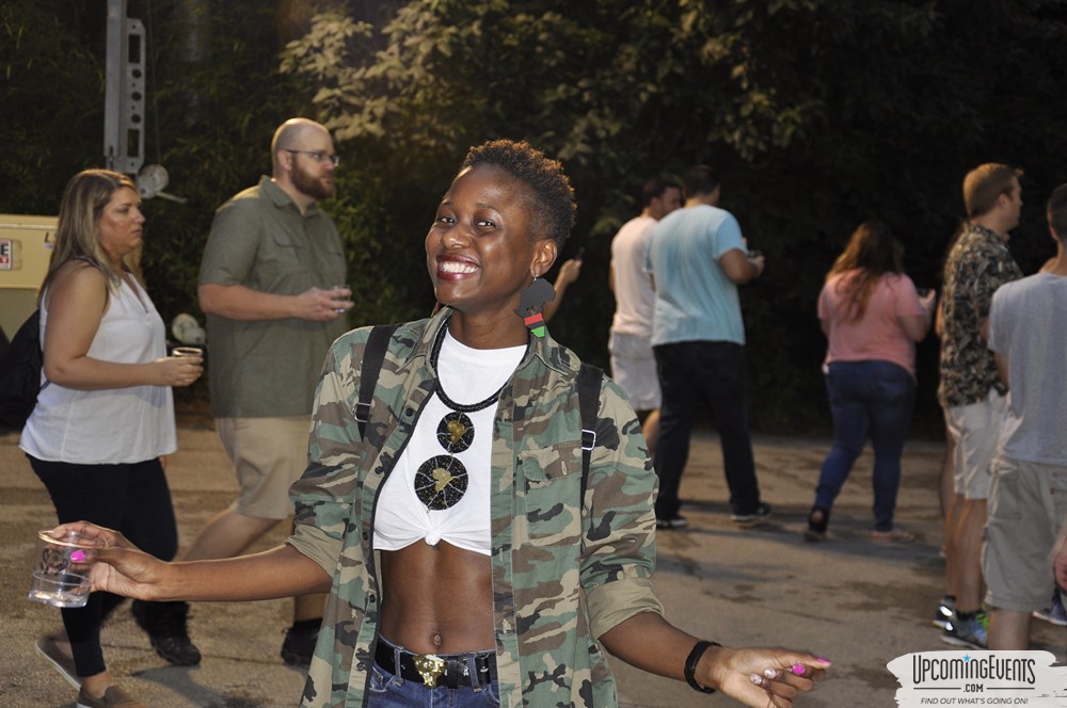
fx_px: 2131
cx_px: 534
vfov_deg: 18.9
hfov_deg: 28.1
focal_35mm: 72
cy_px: 354
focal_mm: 48
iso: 400
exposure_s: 1/60
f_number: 4.8
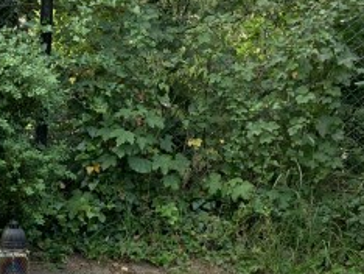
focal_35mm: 71
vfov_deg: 19.2
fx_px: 747
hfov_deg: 25.2
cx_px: -50
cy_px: 358
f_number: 1.8
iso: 25
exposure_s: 1/428
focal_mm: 4.25
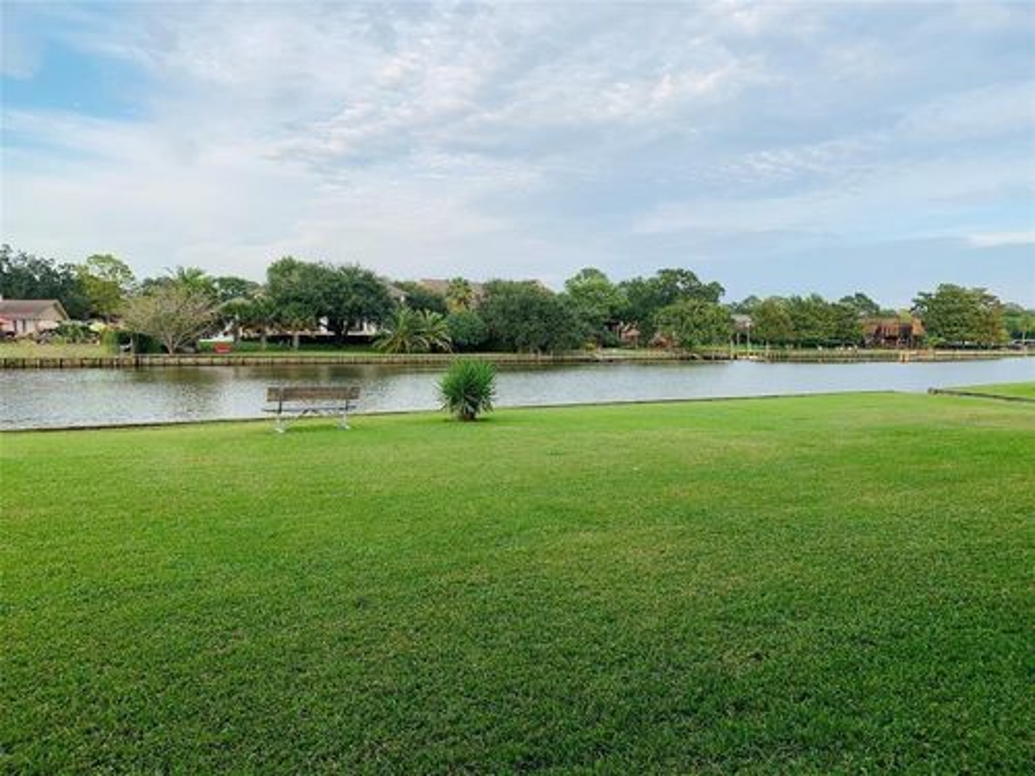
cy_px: 388
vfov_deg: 53.1
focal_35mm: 26
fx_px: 777
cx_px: 518
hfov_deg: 67.3
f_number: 1.8
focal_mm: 4.25
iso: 25
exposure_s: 1/669
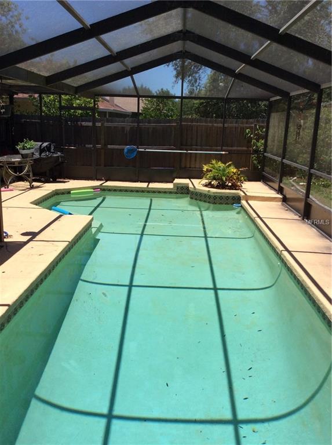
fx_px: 411
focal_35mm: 32
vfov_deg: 56.9
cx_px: 166
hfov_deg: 44.0
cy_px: 222
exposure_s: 1/1079
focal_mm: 3.3
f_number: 2.4
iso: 32
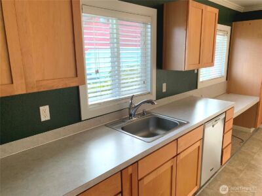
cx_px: 131
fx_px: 197
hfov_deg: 67.3
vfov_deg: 53.1
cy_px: 98
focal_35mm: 26
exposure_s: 1/122
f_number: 1.8
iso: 64
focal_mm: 4.25
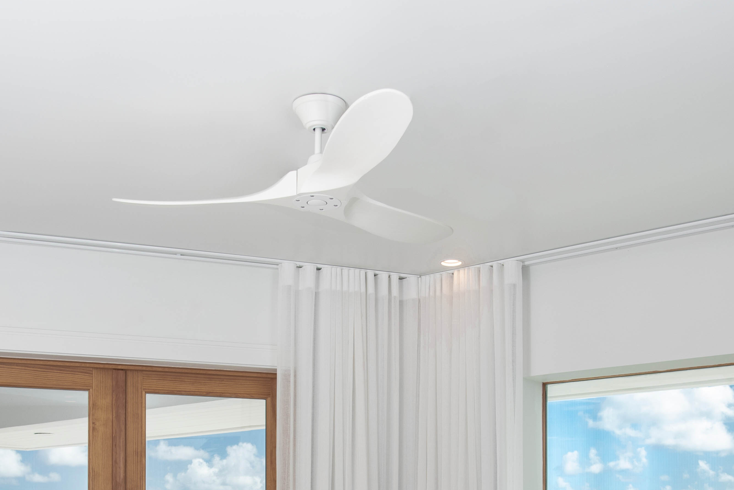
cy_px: 524
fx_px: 918
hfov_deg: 43.6
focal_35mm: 45
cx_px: 347
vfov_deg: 27.6
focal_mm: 20
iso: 400
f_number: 5
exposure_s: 1/200
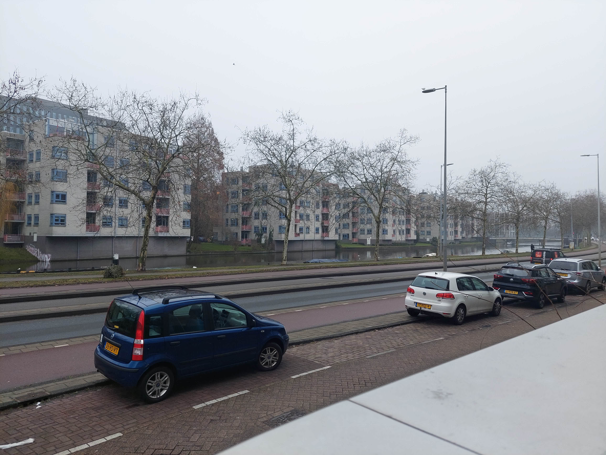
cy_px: 228
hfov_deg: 69.4
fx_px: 438
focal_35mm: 25
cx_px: 303
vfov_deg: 54.9
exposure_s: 1/190
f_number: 1.8
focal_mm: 5.2
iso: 40
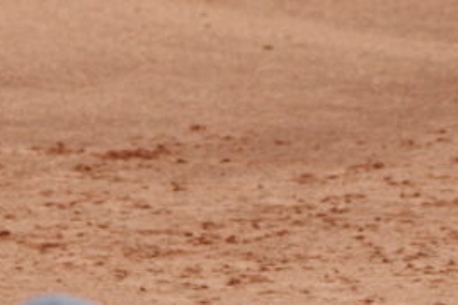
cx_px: -179
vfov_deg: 1.1
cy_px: -139
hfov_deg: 1.7
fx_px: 15702
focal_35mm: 1235
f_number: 6.3
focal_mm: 250
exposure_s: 1/800
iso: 500
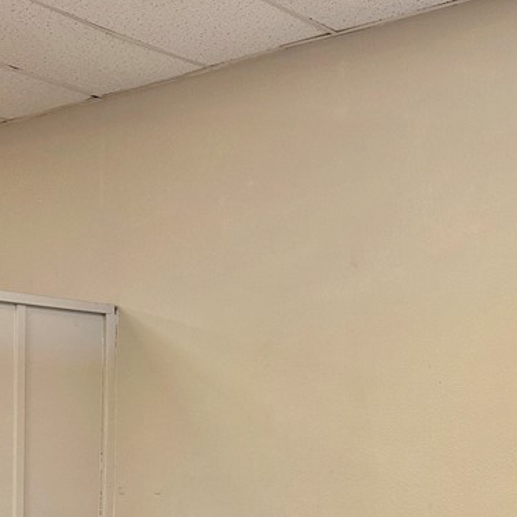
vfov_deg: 28.8
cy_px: 426
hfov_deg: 26.2
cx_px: 629
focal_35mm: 58
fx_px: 980
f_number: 1.78
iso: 160
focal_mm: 6.86
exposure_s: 1/60
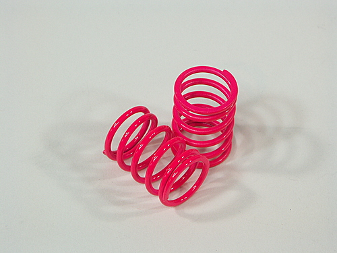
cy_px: 126
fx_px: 1947
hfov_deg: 9.9
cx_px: 168
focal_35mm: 200
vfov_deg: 7.4
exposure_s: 1/15
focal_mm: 50.69
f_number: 10
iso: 100
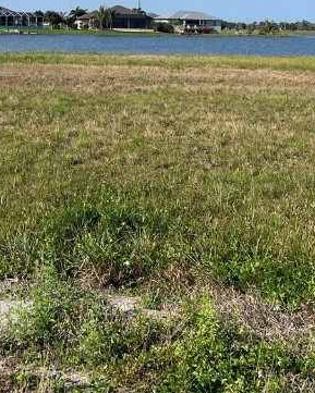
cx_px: 150
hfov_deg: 21.3
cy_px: 42
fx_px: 839
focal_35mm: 72
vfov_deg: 25.6
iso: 50
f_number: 1.5
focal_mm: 5.7
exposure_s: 1/4831
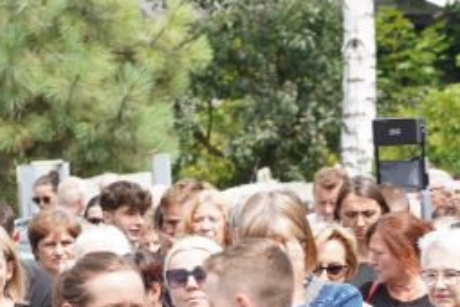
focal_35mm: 535
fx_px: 6836
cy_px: 519
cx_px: 310
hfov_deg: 3.9
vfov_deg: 2.6
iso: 100
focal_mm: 105
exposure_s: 1/200
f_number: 5.6
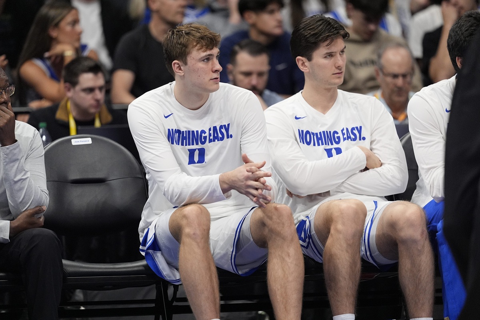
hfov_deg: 6.9
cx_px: 240
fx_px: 4000
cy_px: 160
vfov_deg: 4.6
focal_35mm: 300
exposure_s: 1/2000
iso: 4000
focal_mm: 300
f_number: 2.8
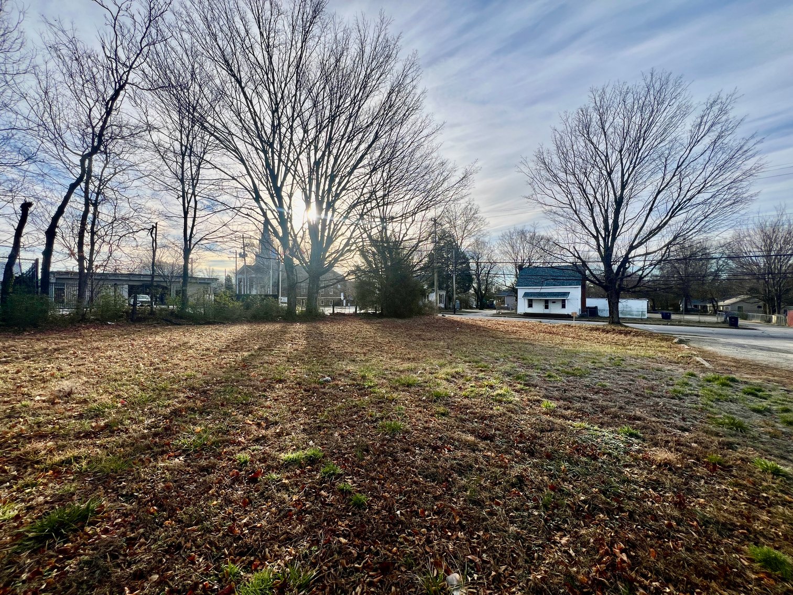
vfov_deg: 89.9
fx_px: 298
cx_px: 396
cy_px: 298
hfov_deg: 106.2
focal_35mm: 13
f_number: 1.8
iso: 32
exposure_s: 1/1277
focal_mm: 1.57
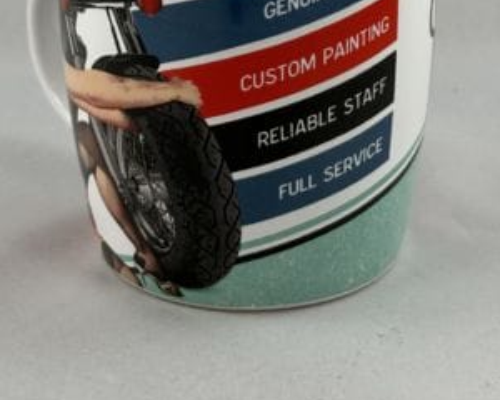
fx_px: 1539
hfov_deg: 18.4
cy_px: -21
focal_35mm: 104
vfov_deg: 14.5
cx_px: 228
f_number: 1.78
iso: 50
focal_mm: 6.86
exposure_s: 1/100
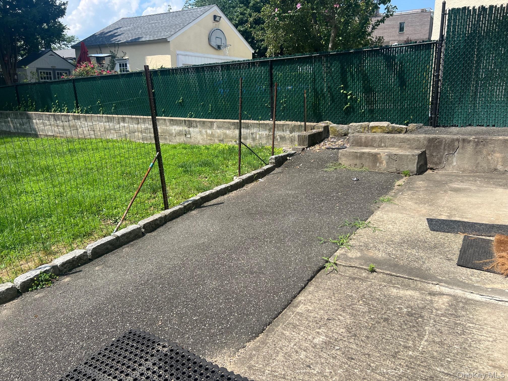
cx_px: 254
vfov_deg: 53.1
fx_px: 382
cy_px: 190
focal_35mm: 26
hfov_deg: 67.3
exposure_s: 1/2762
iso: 50
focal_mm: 5.7
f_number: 1.5
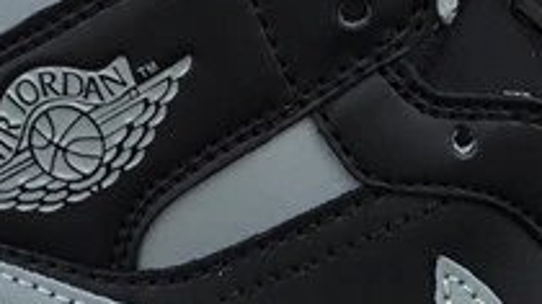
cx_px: 490
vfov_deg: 8.1
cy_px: 514
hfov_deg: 14.7
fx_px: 2083
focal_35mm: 145
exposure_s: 1/100
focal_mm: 3.3
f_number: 2.4
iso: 25
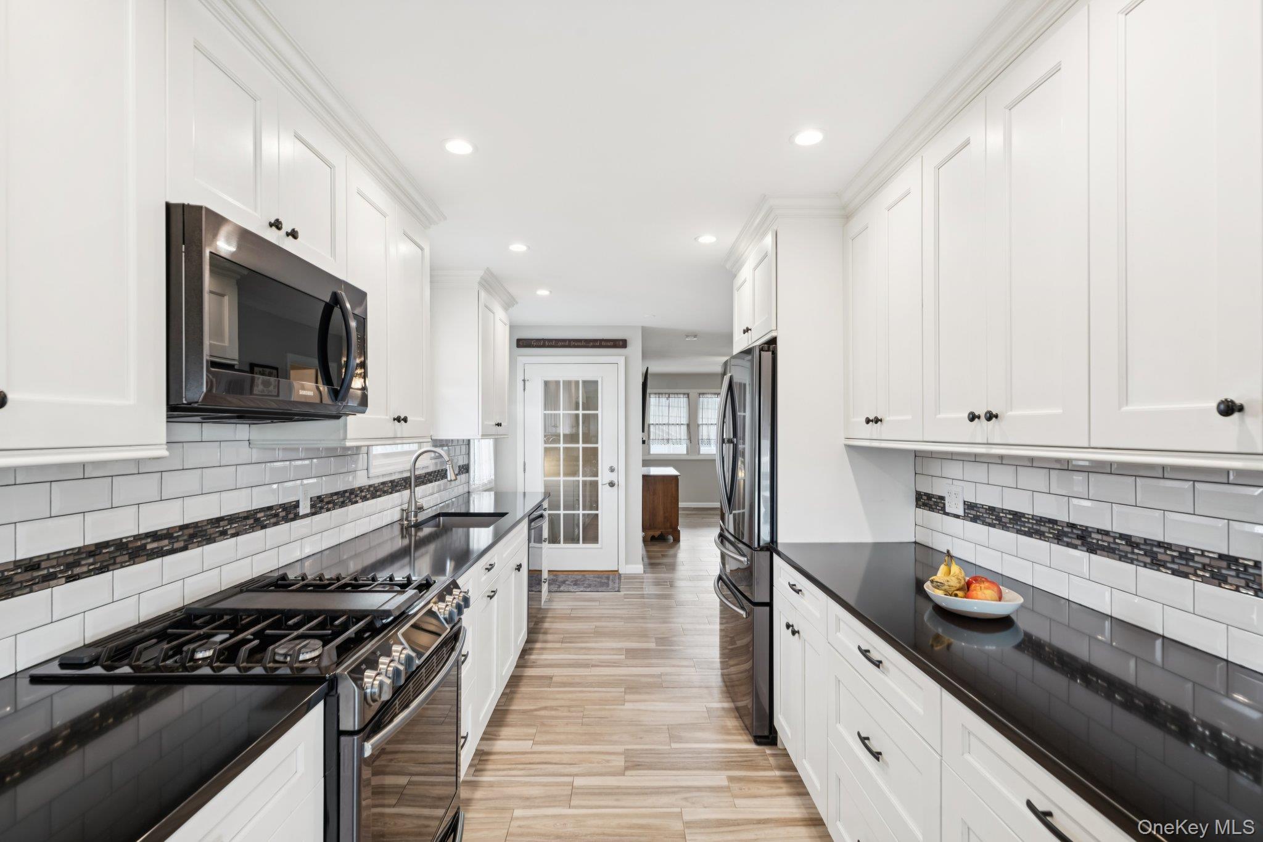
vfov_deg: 70.4
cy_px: 421
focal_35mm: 17
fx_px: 596
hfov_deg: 93.3
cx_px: 632
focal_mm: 17
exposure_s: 1/6
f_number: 8
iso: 160
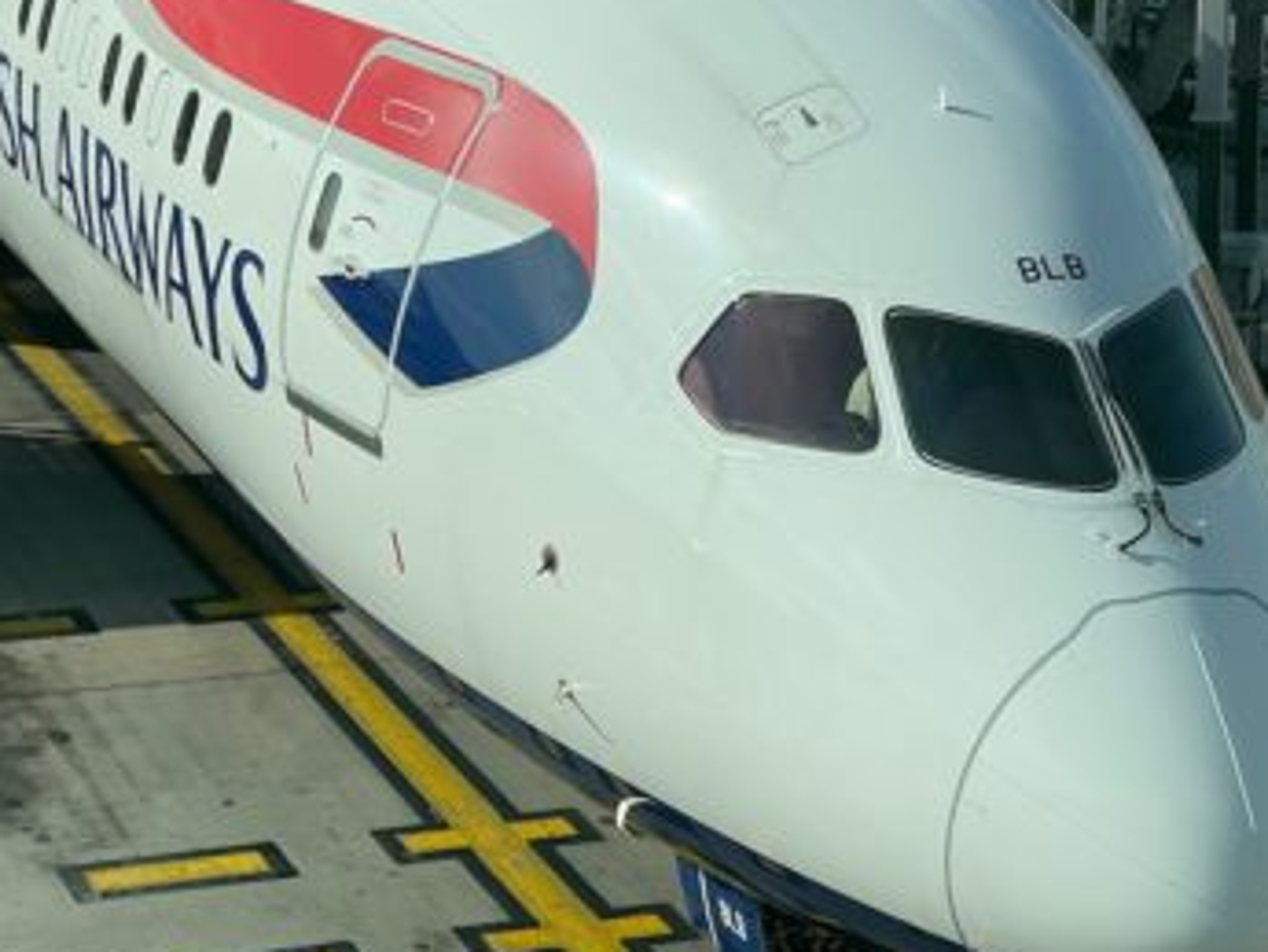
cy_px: 228
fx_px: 4141
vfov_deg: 13.1
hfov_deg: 17.4
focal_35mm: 113
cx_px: 584
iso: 20
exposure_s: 1/1946
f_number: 2.2
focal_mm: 7.5
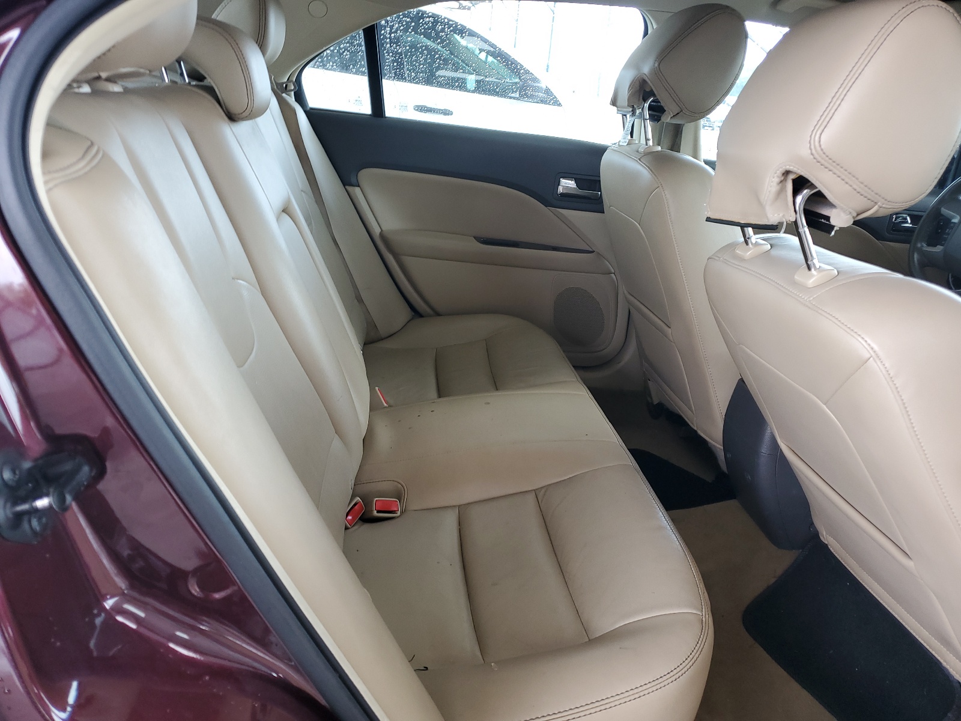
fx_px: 722
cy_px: 360
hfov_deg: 67.3
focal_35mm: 26
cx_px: 480
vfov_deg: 53.1
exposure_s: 1/60.2
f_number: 1.5
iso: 57
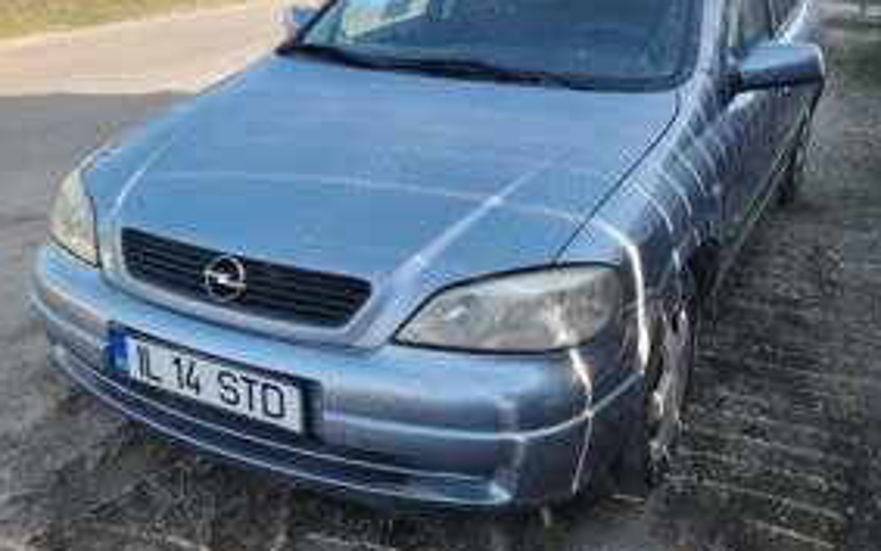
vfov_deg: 35.3
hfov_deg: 54.0
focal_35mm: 36
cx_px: 464
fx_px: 865
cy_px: 246
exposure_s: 1/261
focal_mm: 5.25
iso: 100
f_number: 1.75
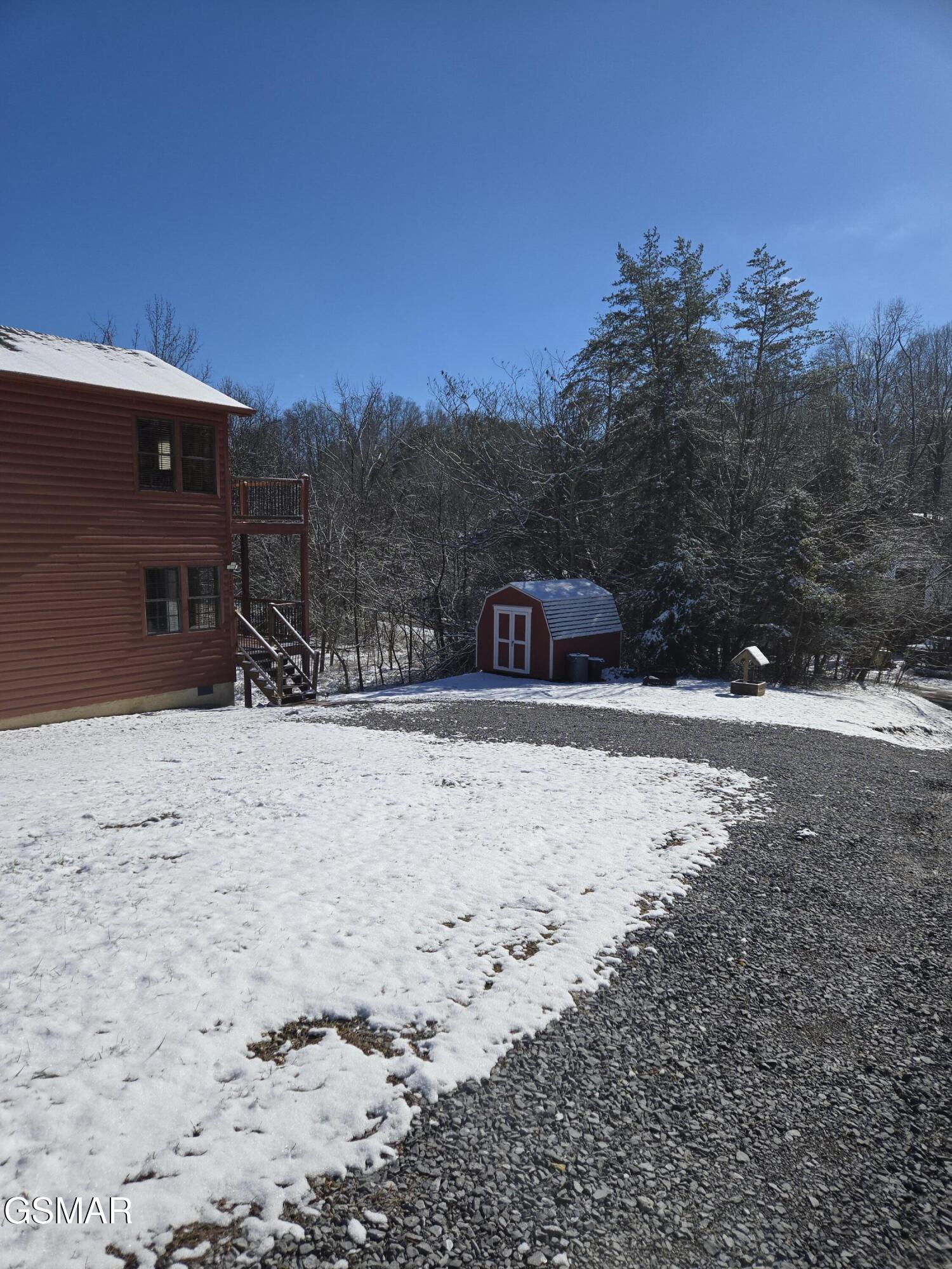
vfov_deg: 73.9
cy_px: 634
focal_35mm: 23
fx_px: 843
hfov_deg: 58.9
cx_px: 476
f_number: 1.8
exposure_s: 1/4364
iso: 25
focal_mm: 5.4
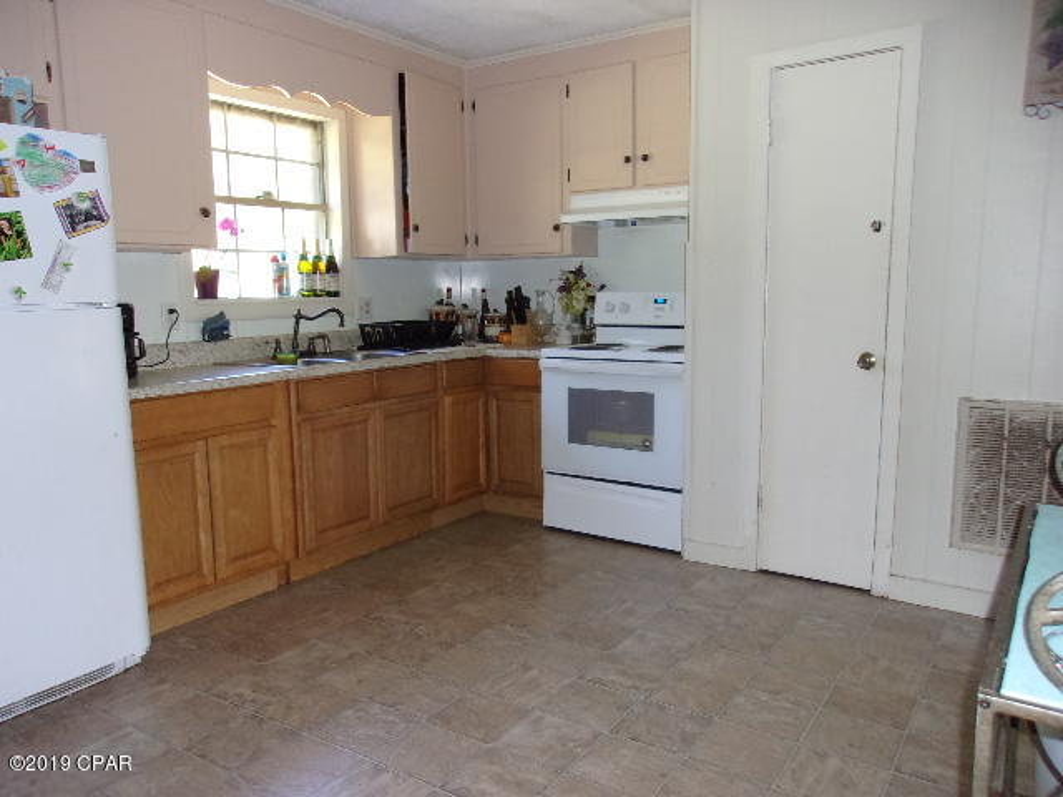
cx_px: 532
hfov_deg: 65.3
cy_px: 398
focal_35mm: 27
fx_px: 829
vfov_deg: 51.4
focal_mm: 4.9
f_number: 3
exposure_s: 1/34
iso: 200
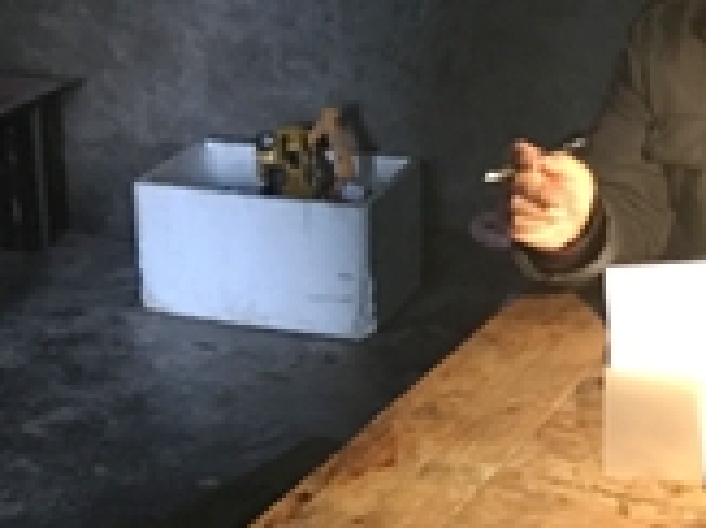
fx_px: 1814
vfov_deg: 16.4
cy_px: 63
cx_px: 113
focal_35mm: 89
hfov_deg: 21.7
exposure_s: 1/8
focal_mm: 4.15
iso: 160
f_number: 2.2
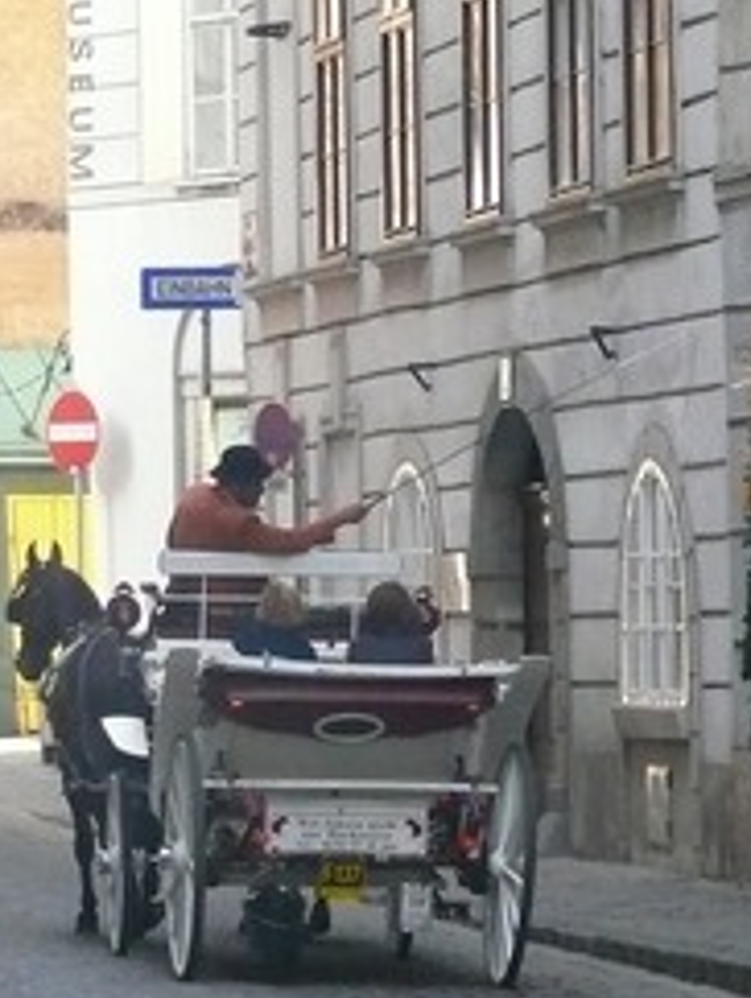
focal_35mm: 294
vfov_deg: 6.7
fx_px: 8490
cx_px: 809
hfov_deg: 5.1
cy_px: 280
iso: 400
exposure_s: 1/125
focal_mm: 20
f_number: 3.2
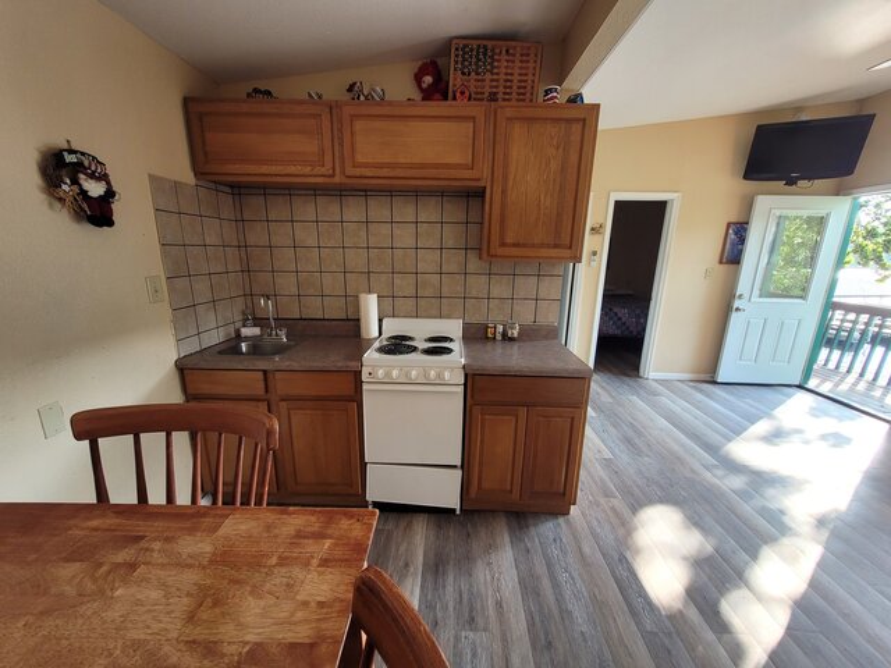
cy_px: 334
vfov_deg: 89.9
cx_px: 446
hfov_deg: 106.2
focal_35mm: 13
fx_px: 335
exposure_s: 1/60
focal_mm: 1.74
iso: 64
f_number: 2.2
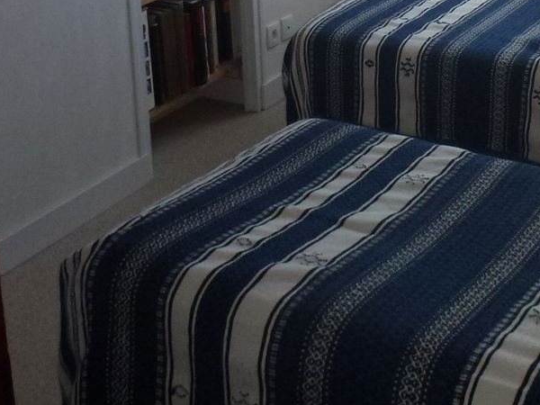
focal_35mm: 64
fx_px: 998
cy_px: -98
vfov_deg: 21.1
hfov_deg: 29.4
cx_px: 456
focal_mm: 4.3
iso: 200
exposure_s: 1/60
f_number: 3.3
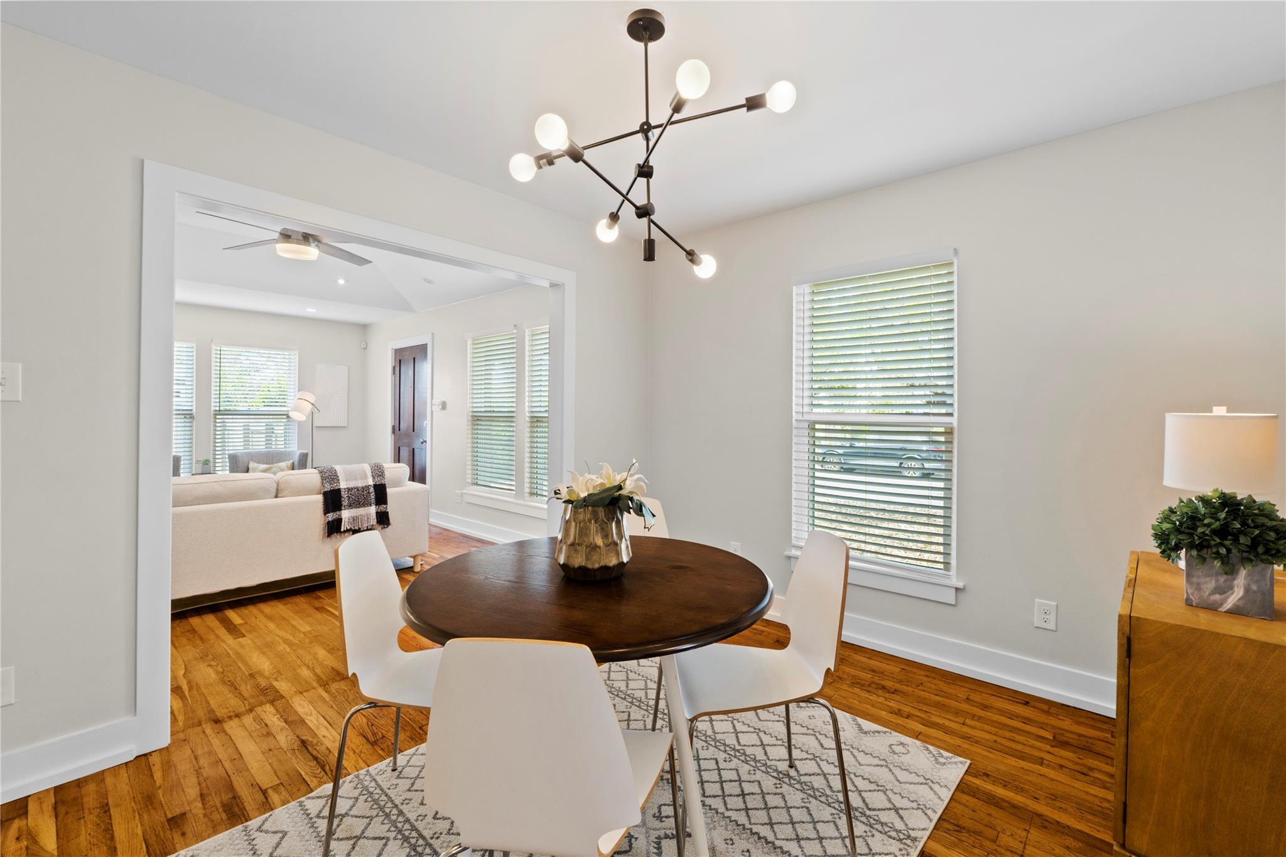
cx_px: 643
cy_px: 428
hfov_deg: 100.4
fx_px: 536
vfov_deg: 77.3
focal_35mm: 15
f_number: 11
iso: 250
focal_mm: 10
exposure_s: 1.3
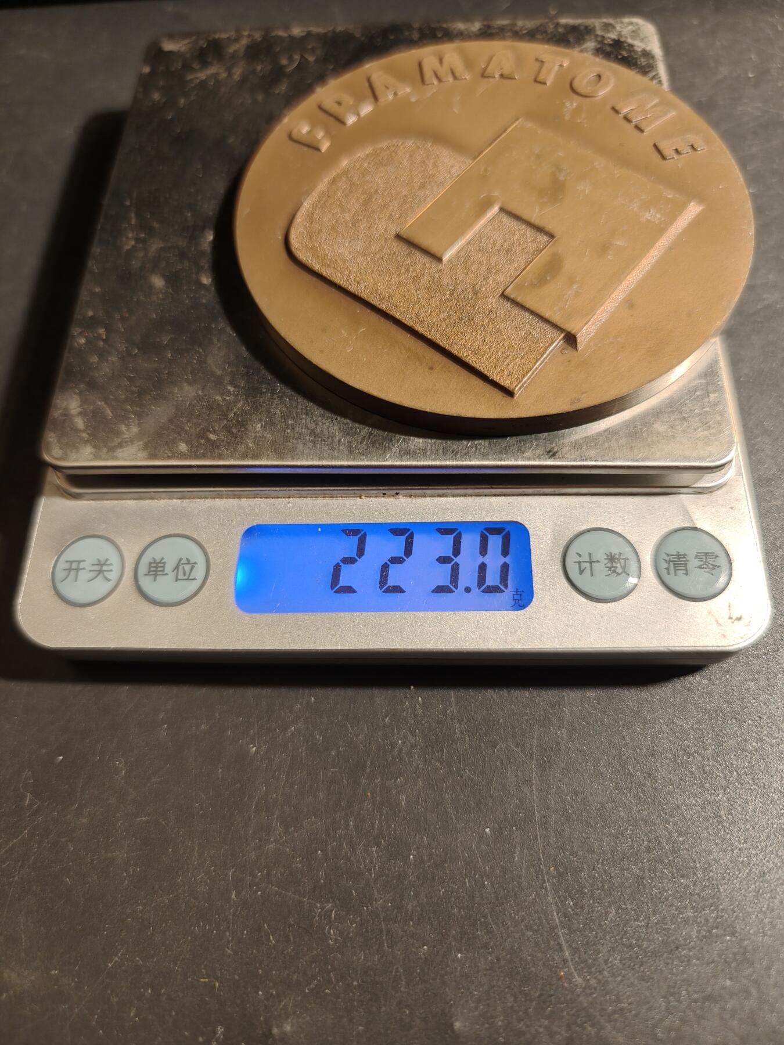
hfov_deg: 58.9
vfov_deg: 73.9
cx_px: 392
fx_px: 695
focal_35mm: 23
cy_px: 522
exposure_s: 1/100
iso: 160
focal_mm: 6.06
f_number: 1.6
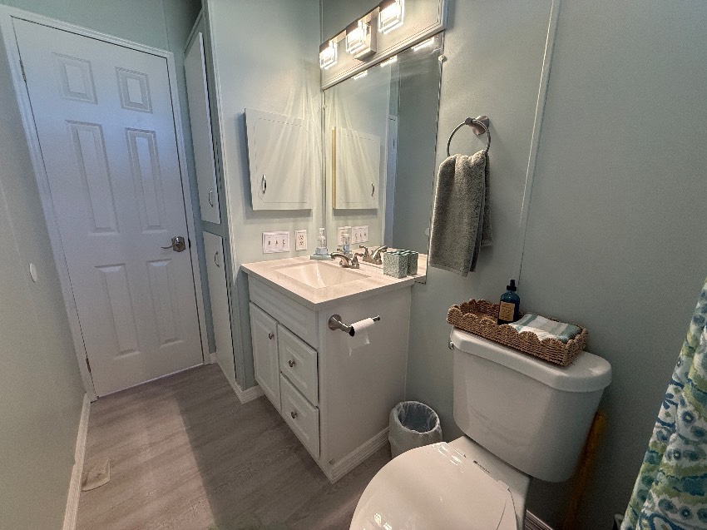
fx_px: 286
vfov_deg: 85.6
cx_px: 354
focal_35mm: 14
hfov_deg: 102.1
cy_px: 265
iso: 200
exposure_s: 1/120
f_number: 2.2
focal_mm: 2.22
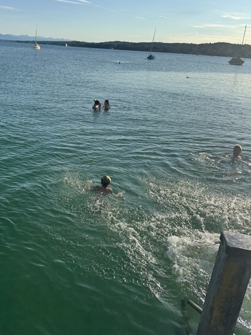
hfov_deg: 42.4
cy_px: 152
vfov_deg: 55.3
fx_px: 319
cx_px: 86
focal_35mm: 33
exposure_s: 1/5814
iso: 80
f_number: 1.78
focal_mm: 6.76
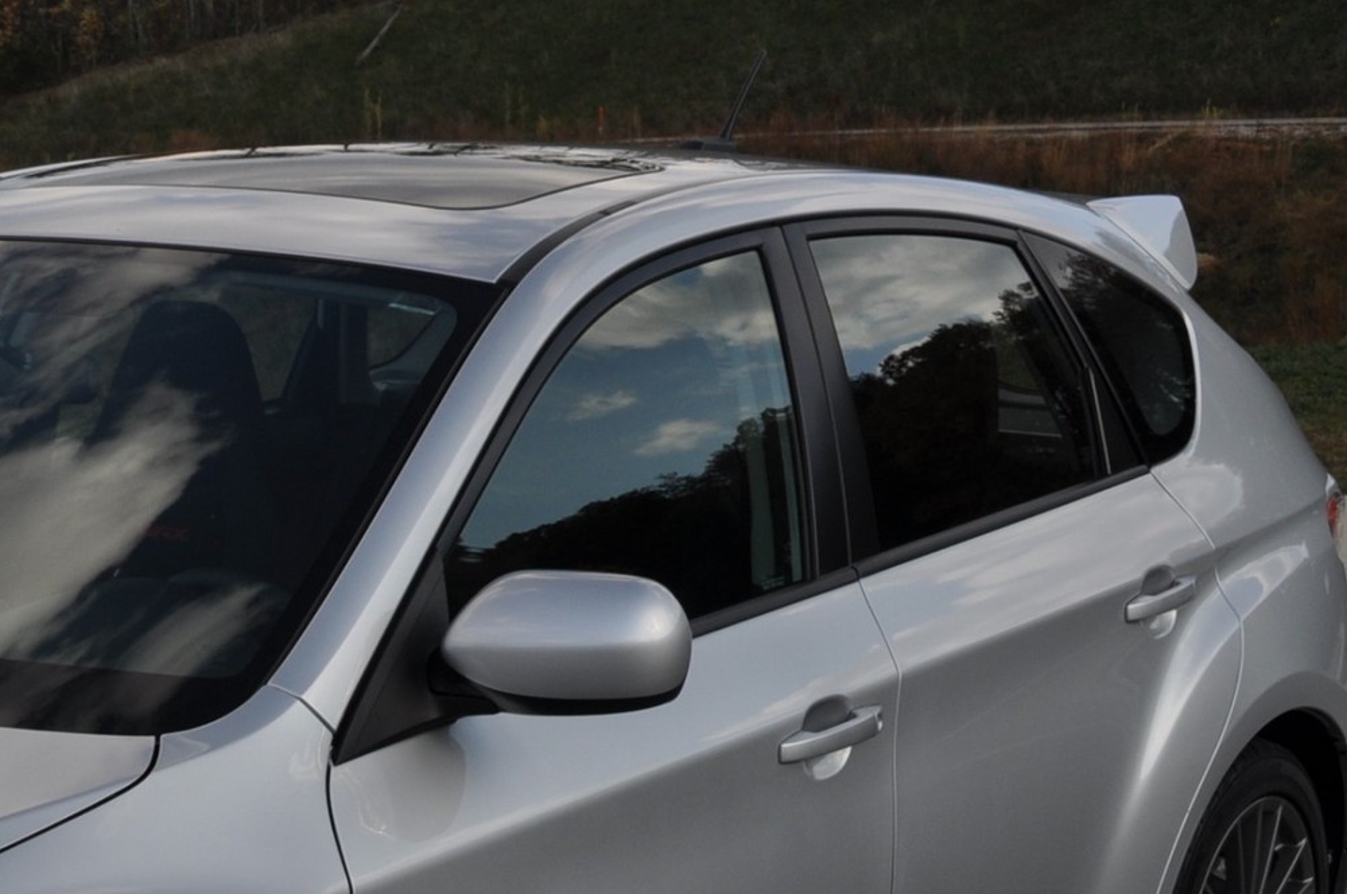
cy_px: 1008
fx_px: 3363
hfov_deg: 21.7
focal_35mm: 90
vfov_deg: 14.7
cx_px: -35
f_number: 9
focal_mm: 24
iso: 200
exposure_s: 1/320
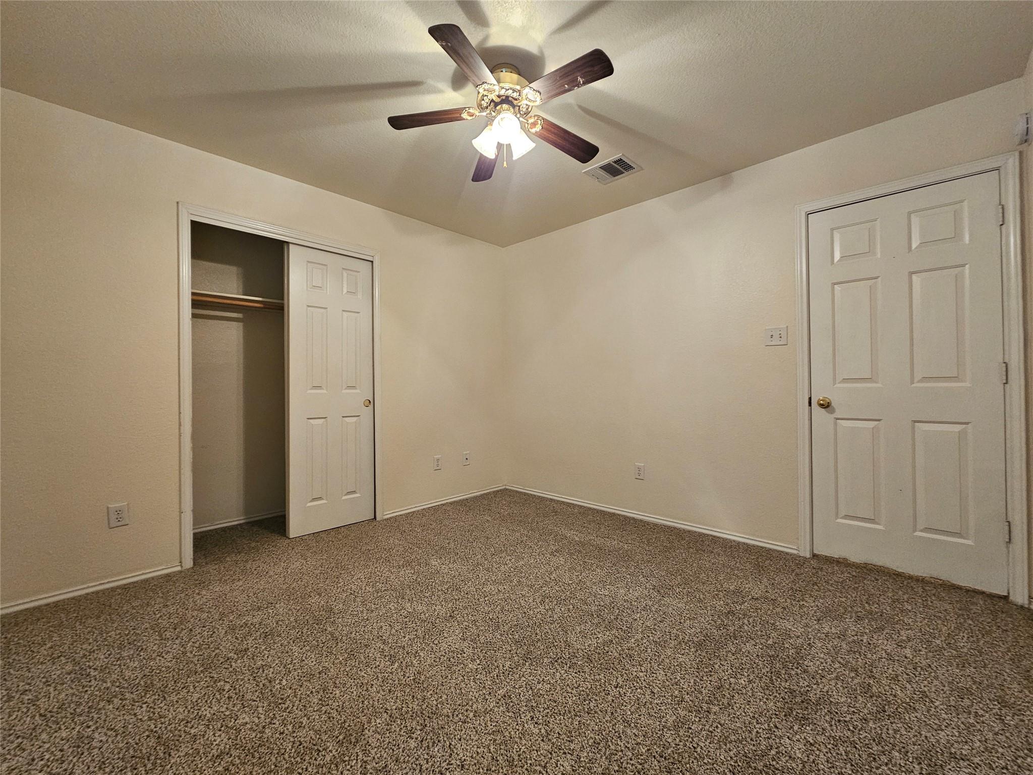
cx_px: 516
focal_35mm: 13
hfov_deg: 106.2
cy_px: 388
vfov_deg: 89.9
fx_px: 388
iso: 320
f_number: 2.2
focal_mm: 2.2
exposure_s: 1/30
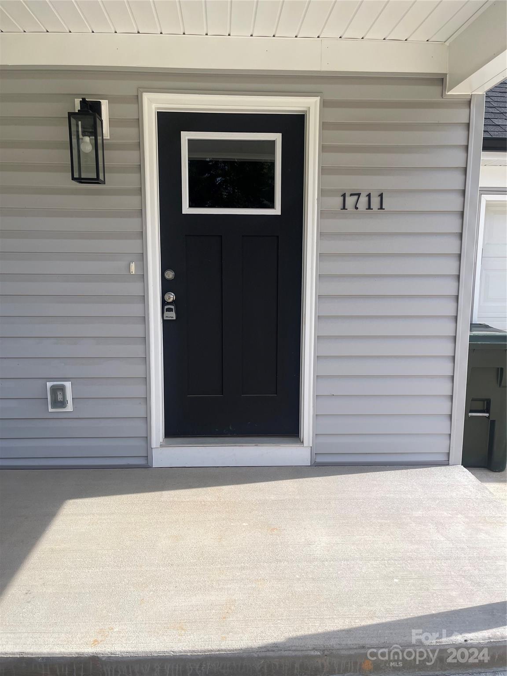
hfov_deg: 54.9
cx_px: 254
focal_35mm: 25
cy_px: 338
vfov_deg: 69.4
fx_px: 488
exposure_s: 1/2660
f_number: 1.6
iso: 32
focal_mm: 5.1
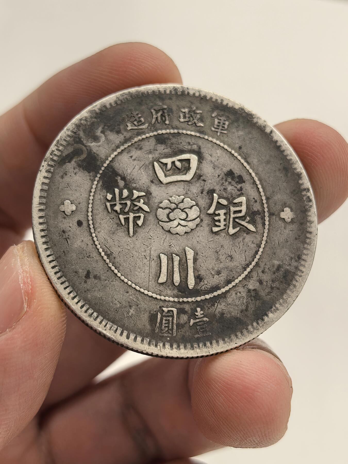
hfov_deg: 27.0
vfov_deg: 35.5
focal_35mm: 54
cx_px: 174
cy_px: 232
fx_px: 724
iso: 200
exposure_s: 1/100
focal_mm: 6.98
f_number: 2
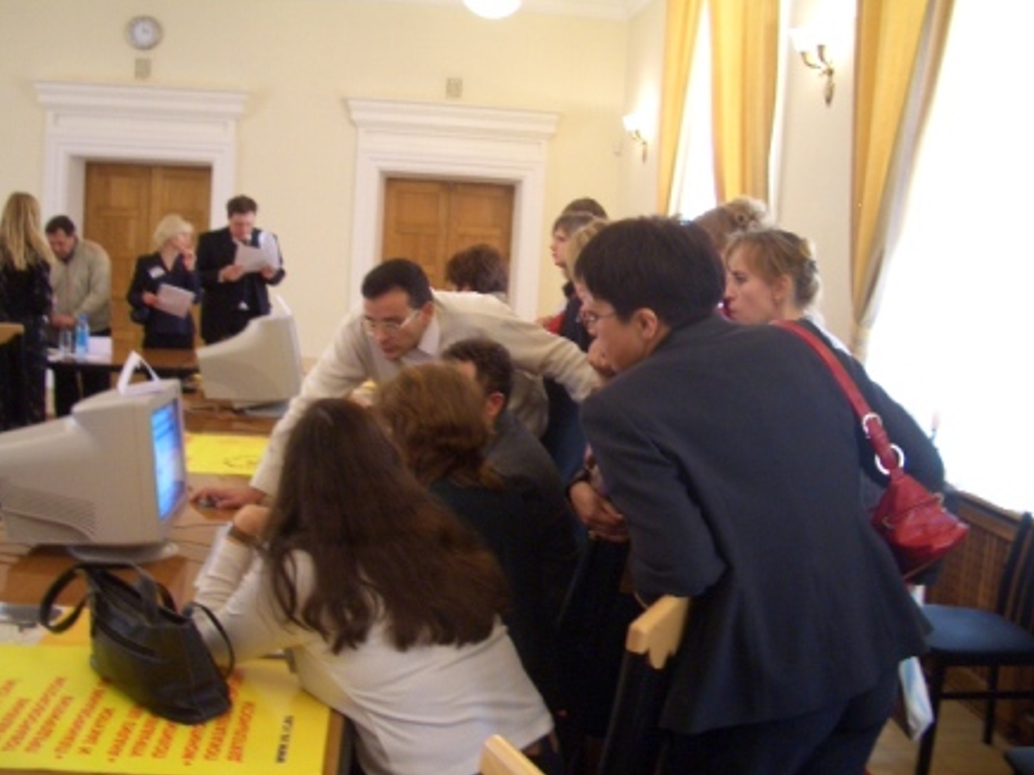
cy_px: 382
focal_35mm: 36
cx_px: 505
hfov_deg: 51.4
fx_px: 1075
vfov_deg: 39.7
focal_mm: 5.8
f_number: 2.6
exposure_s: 1/15
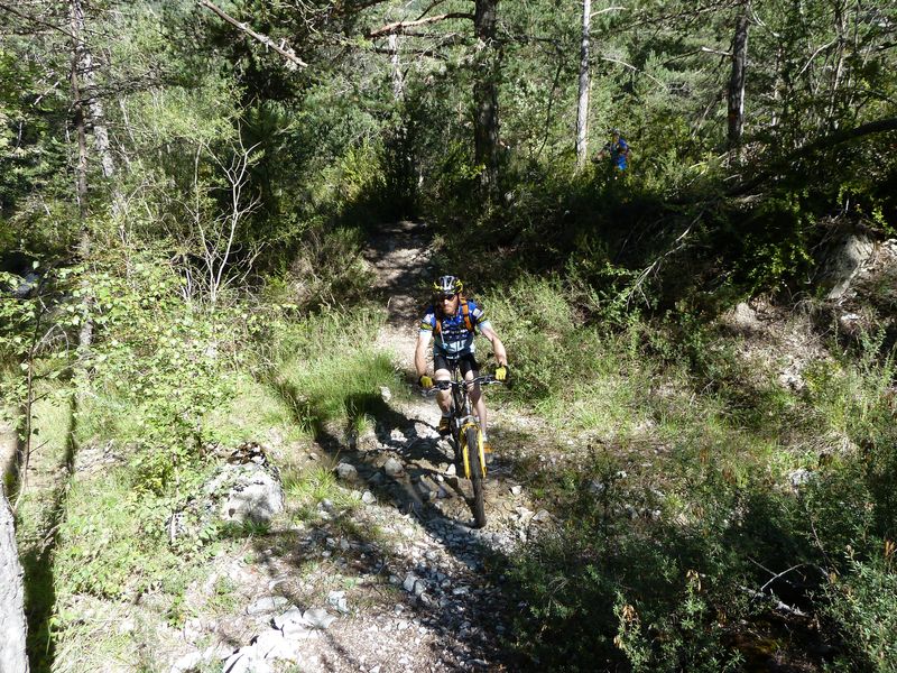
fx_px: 648
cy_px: 336
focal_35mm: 25
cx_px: 448
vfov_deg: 54.9
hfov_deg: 69.4
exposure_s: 1/160
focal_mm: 4.1
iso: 80
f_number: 4
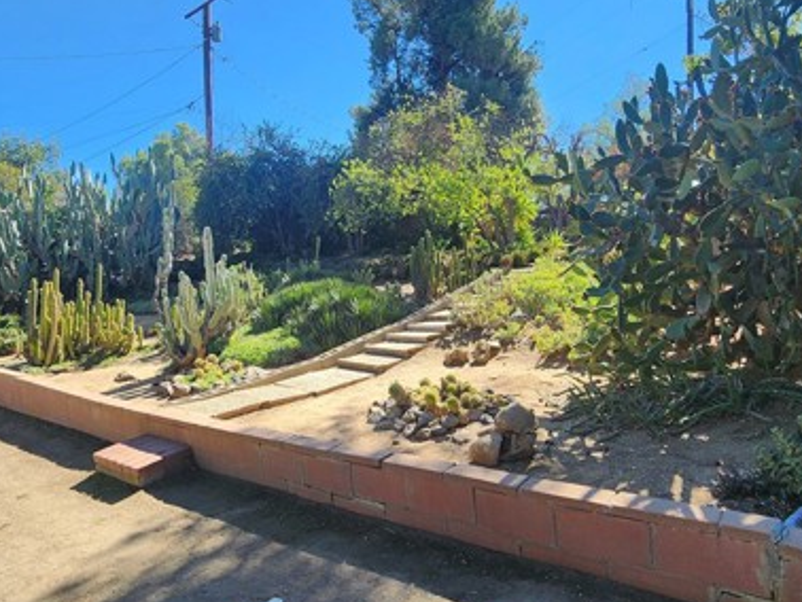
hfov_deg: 76.3
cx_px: 393
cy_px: 293
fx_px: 510
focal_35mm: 22
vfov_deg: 61.1
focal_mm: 2.2
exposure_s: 1/799
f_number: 2.2
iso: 50
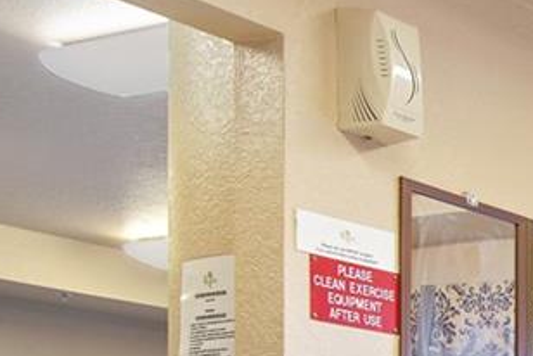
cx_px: 1135
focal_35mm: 83
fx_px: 1230
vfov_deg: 15.0
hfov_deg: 16.6
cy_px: 571
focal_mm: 16
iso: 400
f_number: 8
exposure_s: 1/5
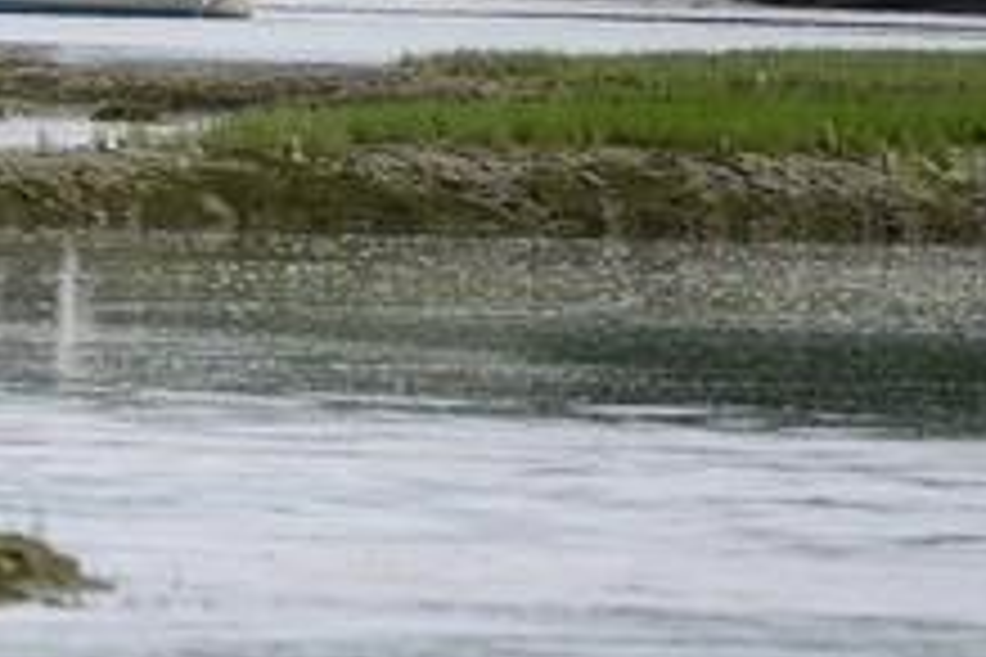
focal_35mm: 1461
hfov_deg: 1.4
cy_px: -909
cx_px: -2391
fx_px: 40012
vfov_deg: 0.9
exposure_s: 1/1000
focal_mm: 200
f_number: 6.3
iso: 400
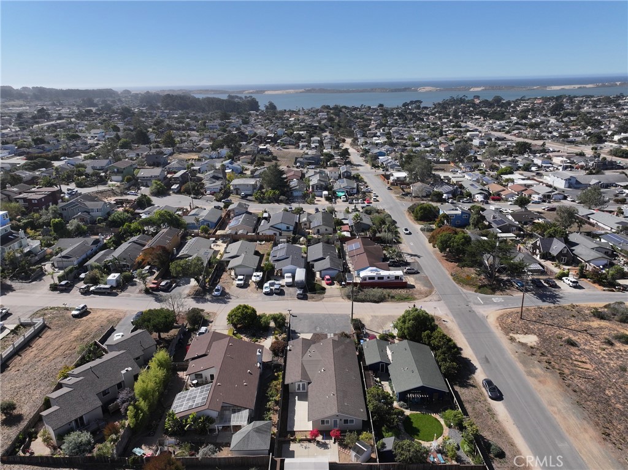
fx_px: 435
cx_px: 314
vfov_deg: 56.8
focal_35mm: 24
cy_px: 235
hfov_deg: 71.6
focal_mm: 12.29
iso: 160
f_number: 2.8
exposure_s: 1/3200
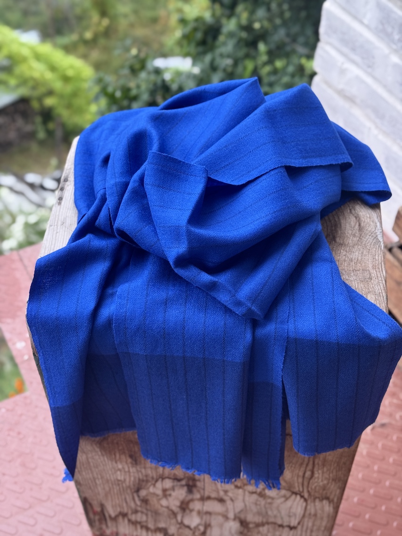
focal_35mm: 48
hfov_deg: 30.3
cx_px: 201
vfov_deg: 39.7
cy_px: 268
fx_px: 744
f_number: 1.78
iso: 64
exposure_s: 1/260
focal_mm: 6.76
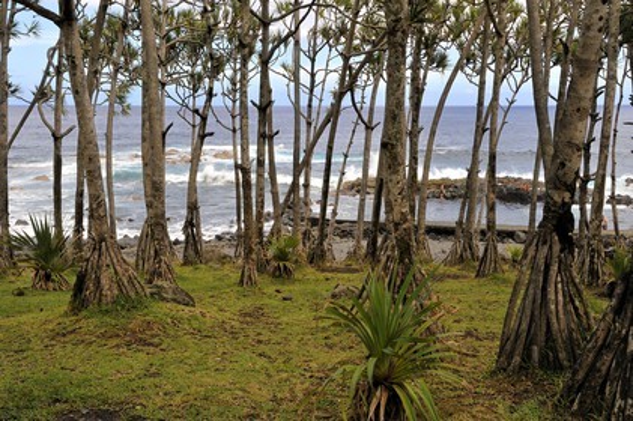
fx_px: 632
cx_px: 316
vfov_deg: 36.8
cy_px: 210
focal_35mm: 36
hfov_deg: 53.2
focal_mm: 36
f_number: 16
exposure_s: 1/60
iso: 200
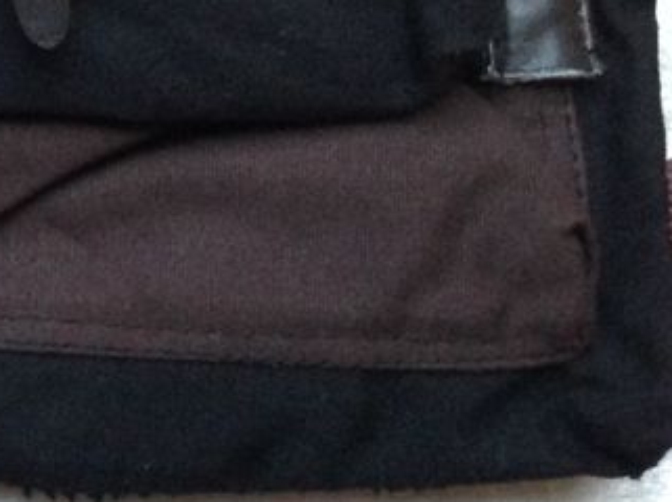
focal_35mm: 109
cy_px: -129
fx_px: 2114
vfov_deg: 13.1
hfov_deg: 16.5
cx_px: -322
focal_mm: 4.28
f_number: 2.4
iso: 320
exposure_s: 1/15
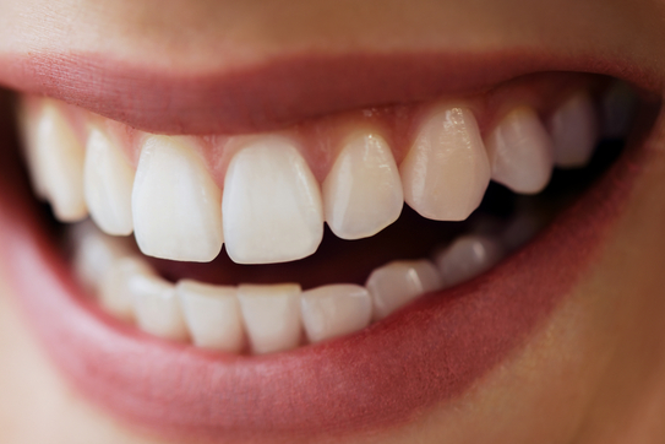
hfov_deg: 12.5
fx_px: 3029
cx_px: 189
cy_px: 172
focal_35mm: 164
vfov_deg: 8.4
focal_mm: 105
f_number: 4.5
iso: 100
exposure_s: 1/60
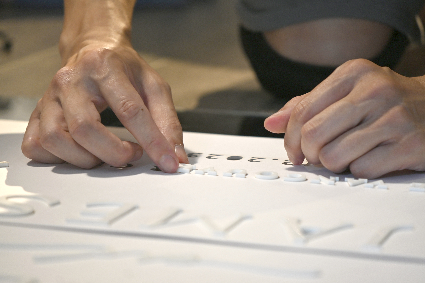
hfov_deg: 16.1
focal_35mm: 128
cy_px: 142
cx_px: 212
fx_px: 1505
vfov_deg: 10.8
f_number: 3.5
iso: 200
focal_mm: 85
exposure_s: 1/10
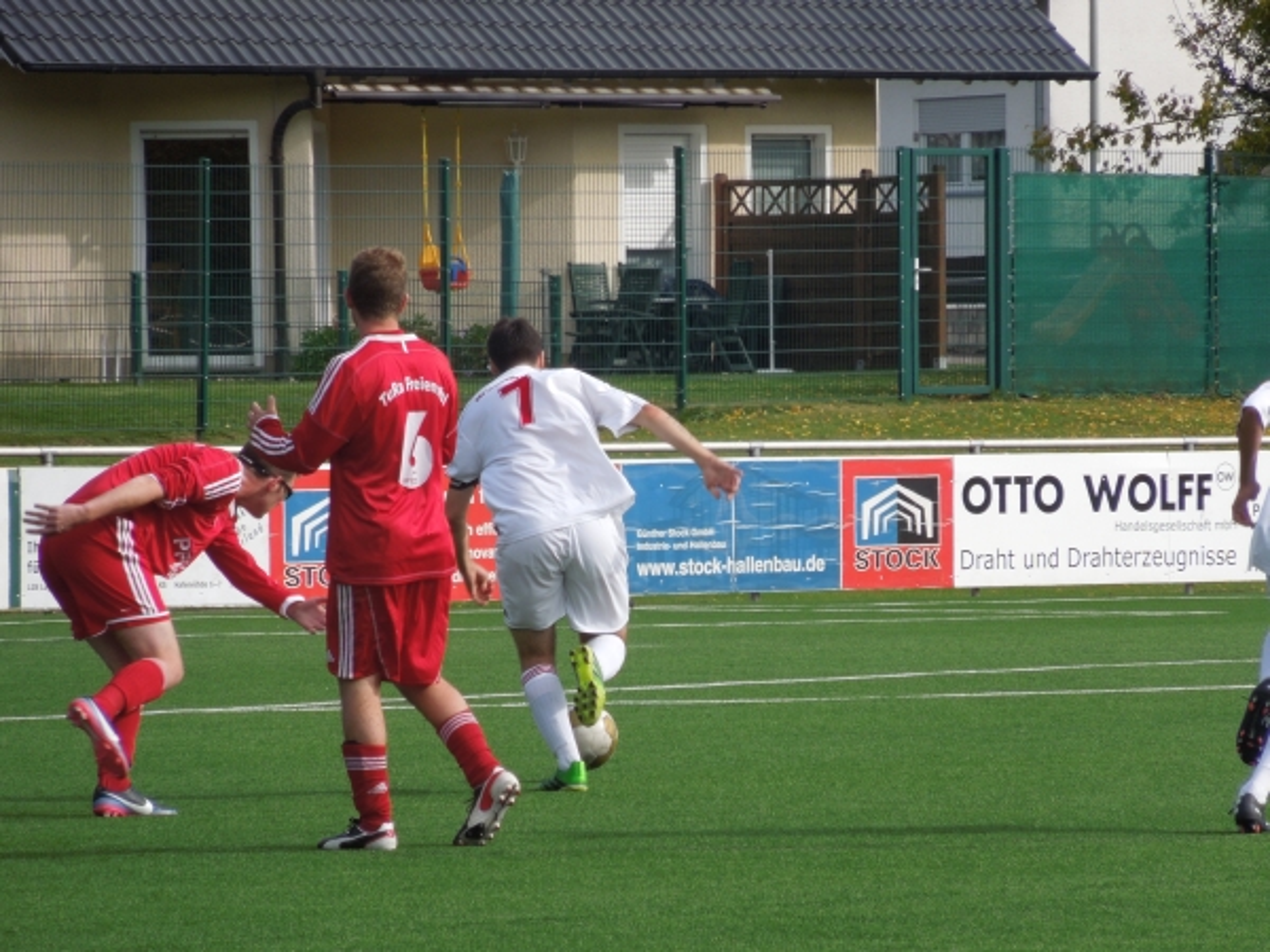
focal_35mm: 306
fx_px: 11227
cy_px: 476
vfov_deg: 4.9
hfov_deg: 6.5
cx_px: 635
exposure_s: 1/320
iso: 100
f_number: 5.5
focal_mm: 55.1
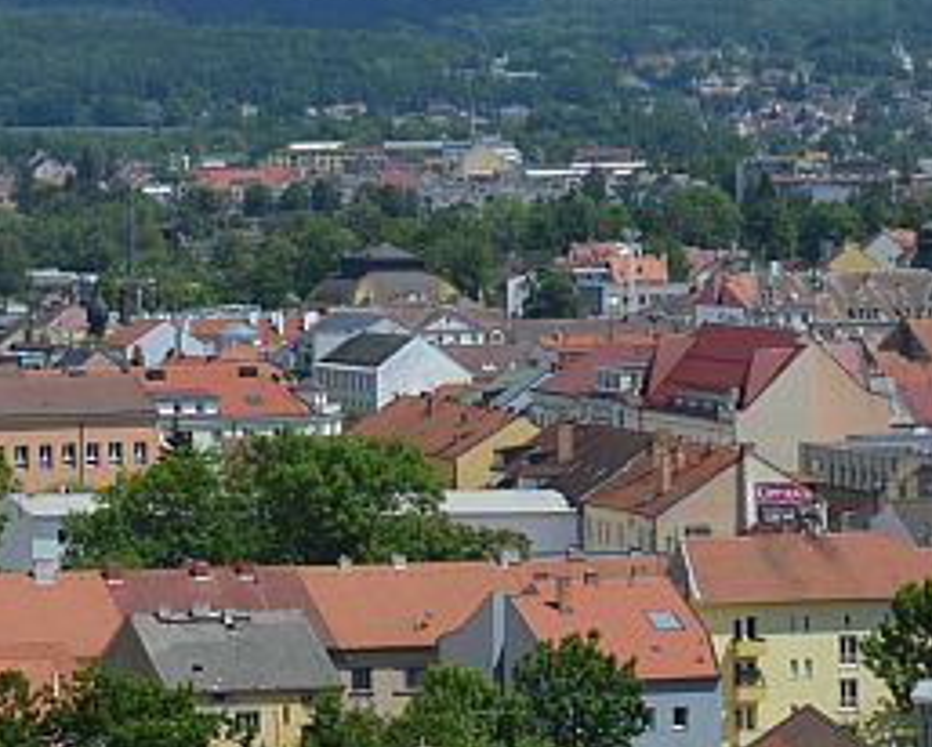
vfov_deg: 7.2
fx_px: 5907
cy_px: 210
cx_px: -1037
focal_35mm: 214
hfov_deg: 8.5
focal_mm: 30
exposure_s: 1/400
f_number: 10
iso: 100
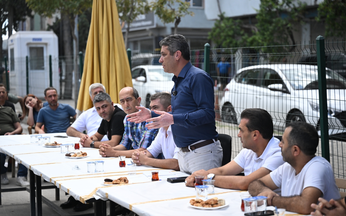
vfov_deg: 18.1
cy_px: 100
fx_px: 679
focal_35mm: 72
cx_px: 174
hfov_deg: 28.6
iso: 1600
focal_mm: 70
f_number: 2.8
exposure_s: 1/6400
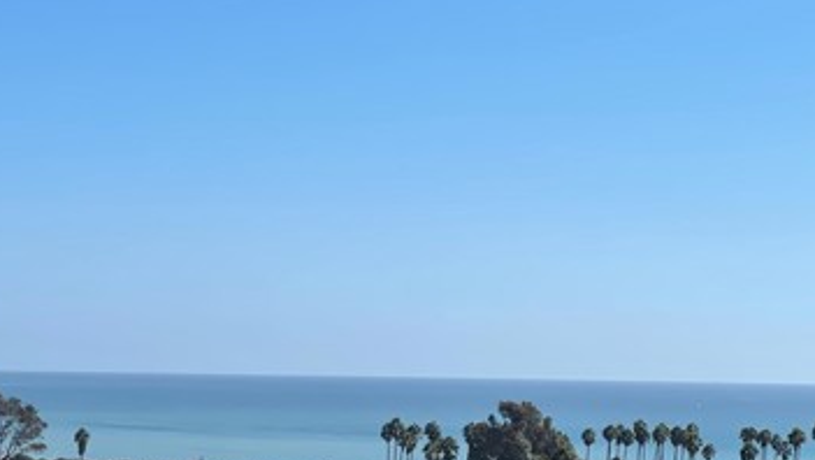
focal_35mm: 127
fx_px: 2746
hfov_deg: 16.8
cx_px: 281
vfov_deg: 9.6
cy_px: 288
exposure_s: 1/2179
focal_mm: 7.5
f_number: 2.2
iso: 20
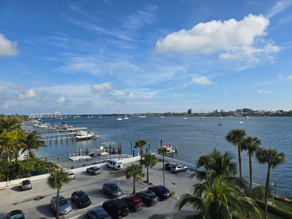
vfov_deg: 58.9
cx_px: 146
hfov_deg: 73.9
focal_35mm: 23
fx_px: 194
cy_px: 110
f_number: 1.7
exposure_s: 1/912
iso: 12
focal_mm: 6.3
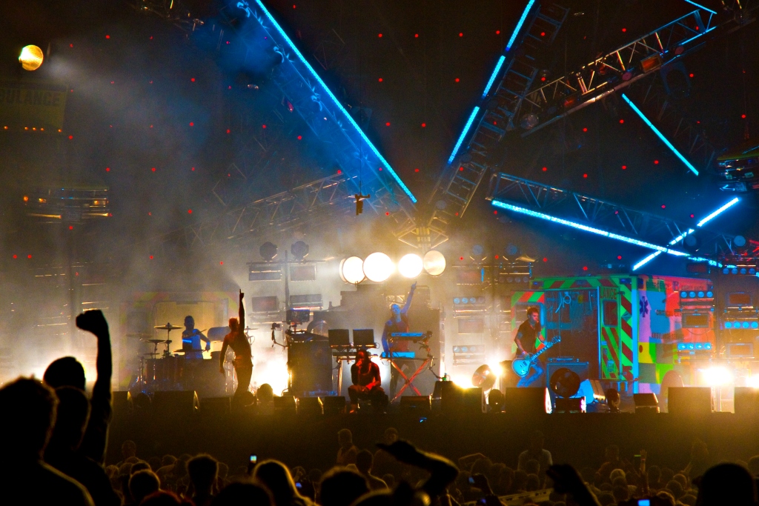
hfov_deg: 13.0
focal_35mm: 158
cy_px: 253
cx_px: 380
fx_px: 3321
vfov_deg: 8.7
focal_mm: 105
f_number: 5.6
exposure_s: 1/160
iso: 250
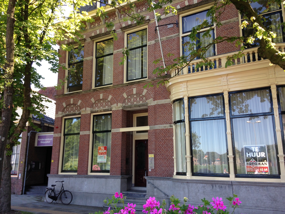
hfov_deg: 55.4
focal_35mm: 33
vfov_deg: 42.9
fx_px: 272
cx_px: 142
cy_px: 107
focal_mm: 4.12
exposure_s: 1/155
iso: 50
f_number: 2.4
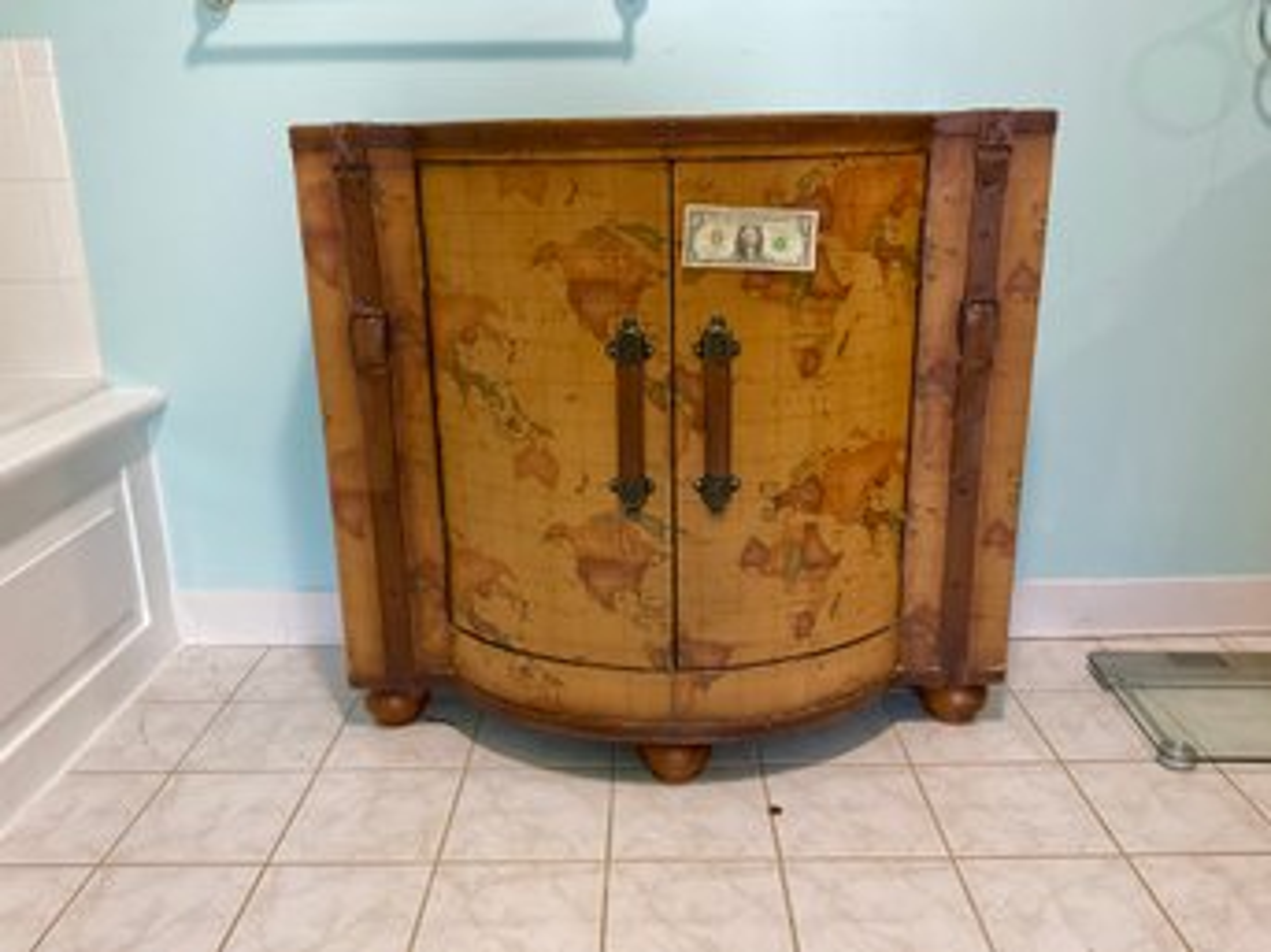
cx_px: 636
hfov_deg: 61.7
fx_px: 1064
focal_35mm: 29
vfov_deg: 48.2
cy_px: 476
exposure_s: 1/40
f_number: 1.8
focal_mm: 3
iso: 250
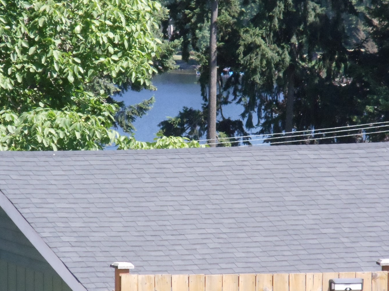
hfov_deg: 5.3
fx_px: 4191
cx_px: 163
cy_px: 149
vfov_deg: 4.0
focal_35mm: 373
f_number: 5.6
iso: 800
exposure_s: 1/1000
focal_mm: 42
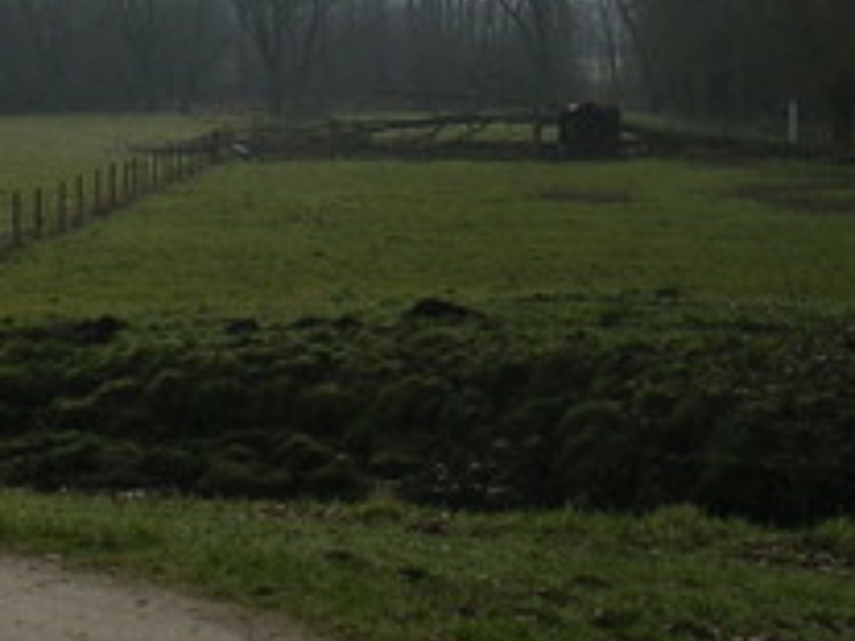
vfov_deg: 13.3
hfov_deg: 17.8
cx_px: 182
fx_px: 2715
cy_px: 4
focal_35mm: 110
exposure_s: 1/1500
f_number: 2.8
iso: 50
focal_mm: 5.8
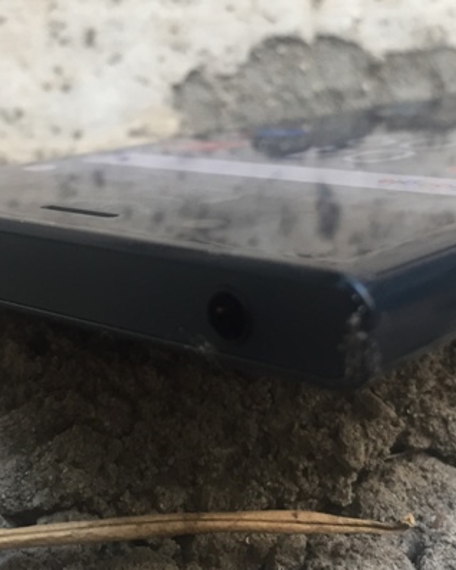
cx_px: 239
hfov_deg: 26.7
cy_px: 178
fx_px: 961
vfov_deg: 32.7
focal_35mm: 57
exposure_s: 1/33
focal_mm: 4.15
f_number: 2.2
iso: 100
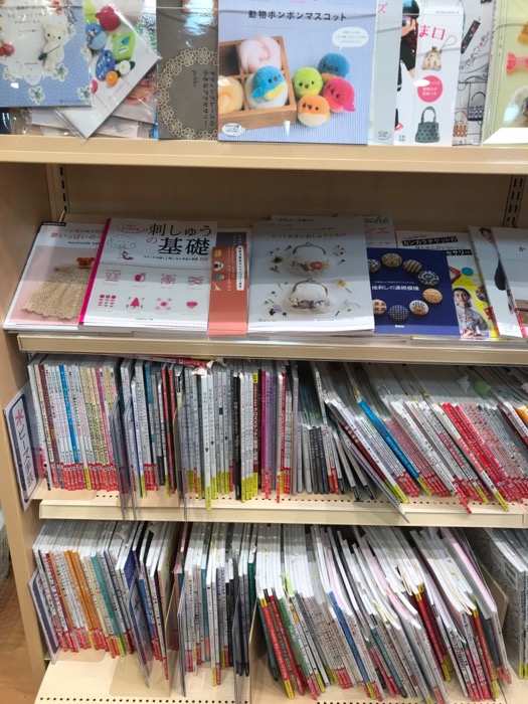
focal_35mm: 28
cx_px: 264
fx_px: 569
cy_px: 352
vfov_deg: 63.4
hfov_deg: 49.7
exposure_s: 1/100
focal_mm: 3.99
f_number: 1.8
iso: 40
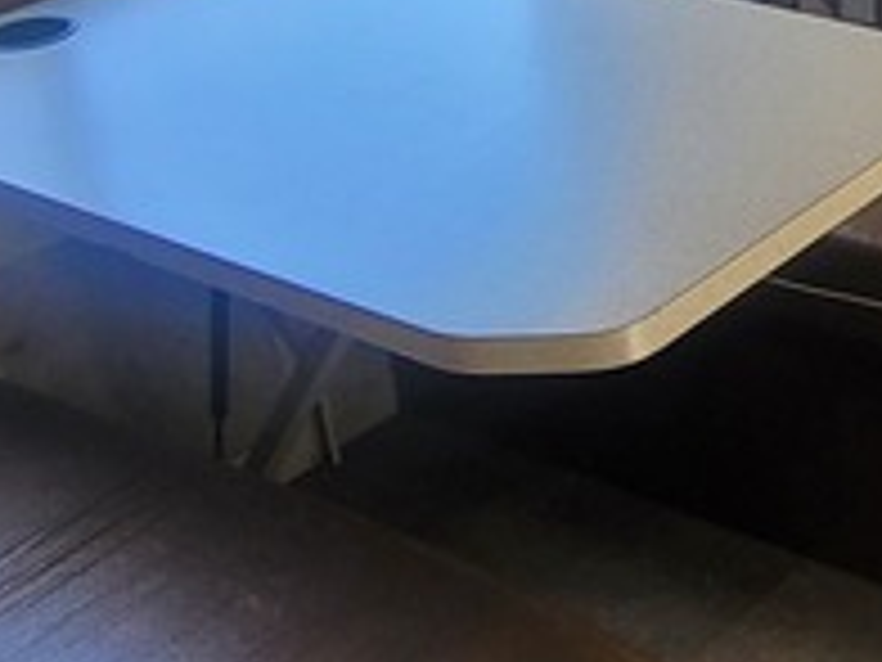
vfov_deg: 21.0
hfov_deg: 24.2
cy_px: 18
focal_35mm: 68
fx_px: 1733
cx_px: 1210
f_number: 2.2
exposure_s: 1/120
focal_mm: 1.74
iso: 80
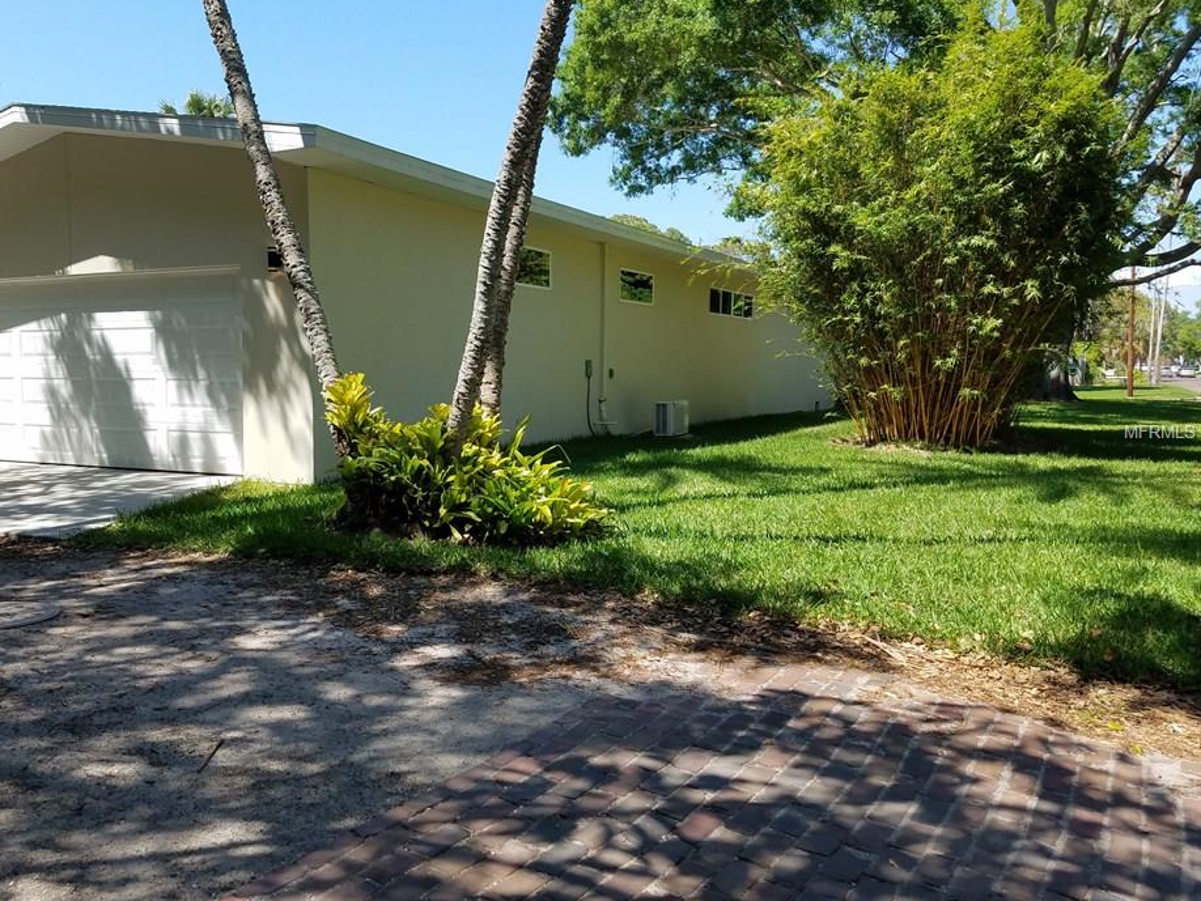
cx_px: 534
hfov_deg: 61.5
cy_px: 433
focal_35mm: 29
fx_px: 1006
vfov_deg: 48.2
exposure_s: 1/1244
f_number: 1.7
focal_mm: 4.2
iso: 50
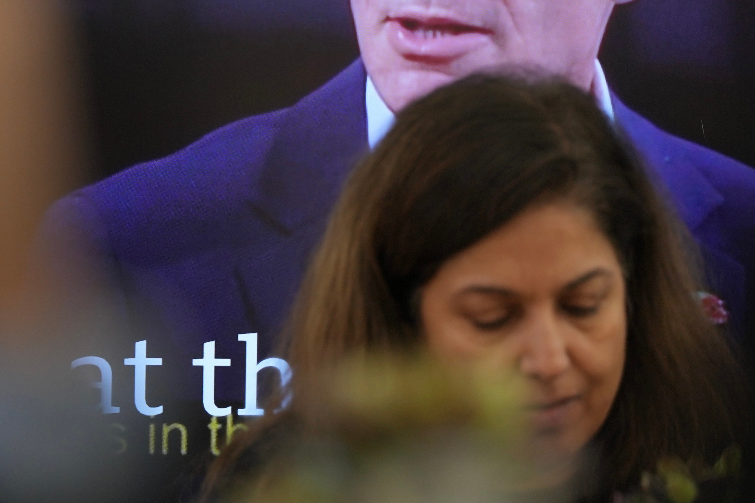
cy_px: 64
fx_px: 10192
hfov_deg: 4.2
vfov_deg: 2.8
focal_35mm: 486
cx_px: 206
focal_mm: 200
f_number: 3.5
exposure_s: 1/80
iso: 400
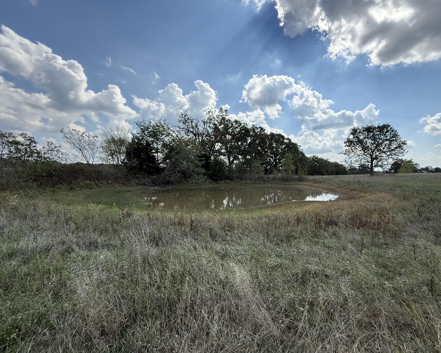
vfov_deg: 84.0
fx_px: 196
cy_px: 175
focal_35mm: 15
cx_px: 235
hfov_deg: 96.7
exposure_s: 1/1656
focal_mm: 2.22
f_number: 2.2
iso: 64
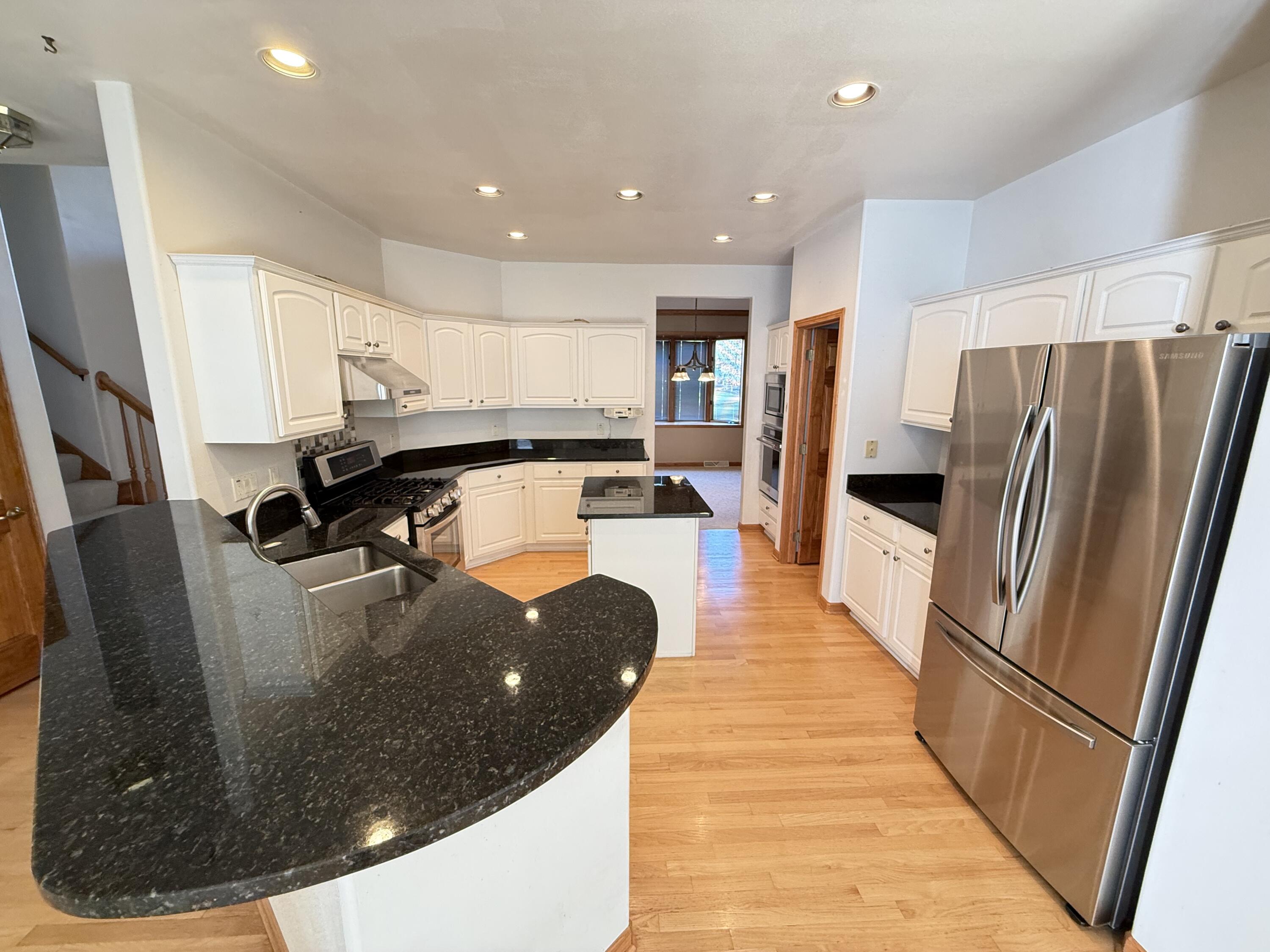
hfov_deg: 102.1
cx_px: 635
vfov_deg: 85.7
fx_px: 514
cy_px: 476
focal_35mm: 14
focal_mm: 2.22
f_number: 2.2
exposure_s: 1/60
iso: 320
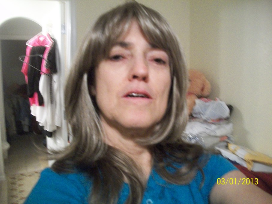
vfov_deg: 44.2
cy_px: 102
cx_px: 136
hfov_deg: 56.8
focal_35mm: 32
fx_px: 251
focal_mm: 5.7
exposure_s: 1/15
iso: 400
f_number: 2.9
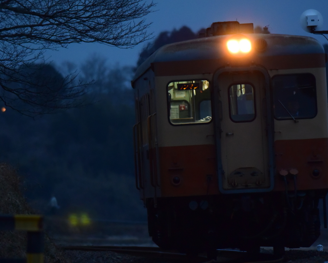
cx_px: 158
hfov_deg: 2.1
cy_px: 132
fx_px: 8892
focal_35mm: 916
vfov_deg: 1.7
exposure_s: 1/60
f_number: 4
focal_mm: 300
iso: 1600
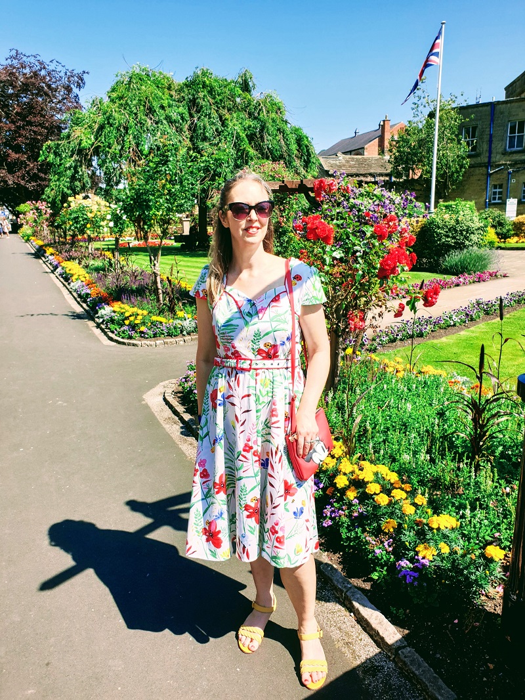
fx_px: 526
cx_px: 262
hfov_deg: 53.1
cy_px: 350
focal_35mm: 26
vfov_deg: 67.3
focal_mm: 4.3
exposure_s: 1/1245
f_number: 2.4
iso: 50
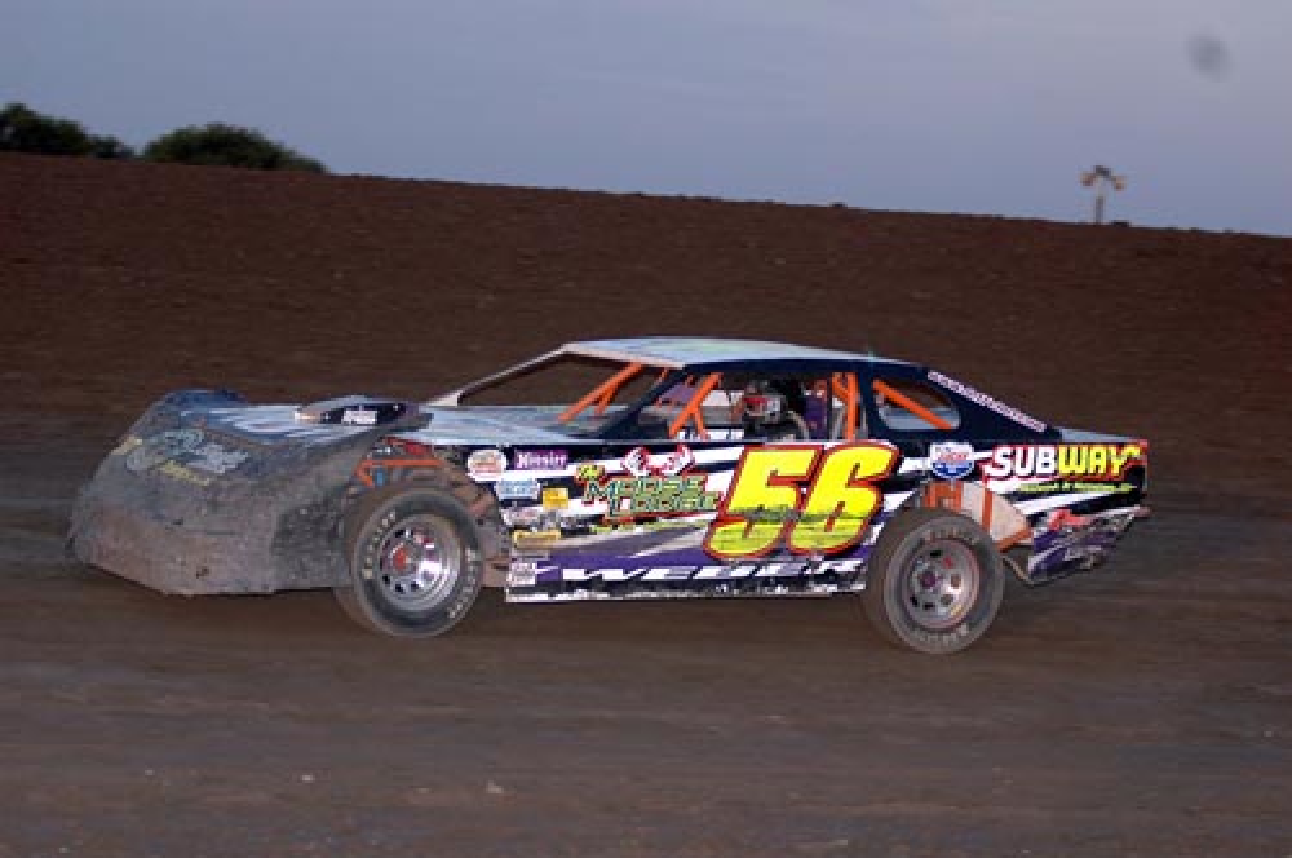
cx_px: 646
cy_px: 429
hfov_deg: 15.2
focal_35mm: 135
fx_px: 4839
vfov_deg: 10.1
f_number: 2.8
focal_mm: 90
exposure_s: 1/500
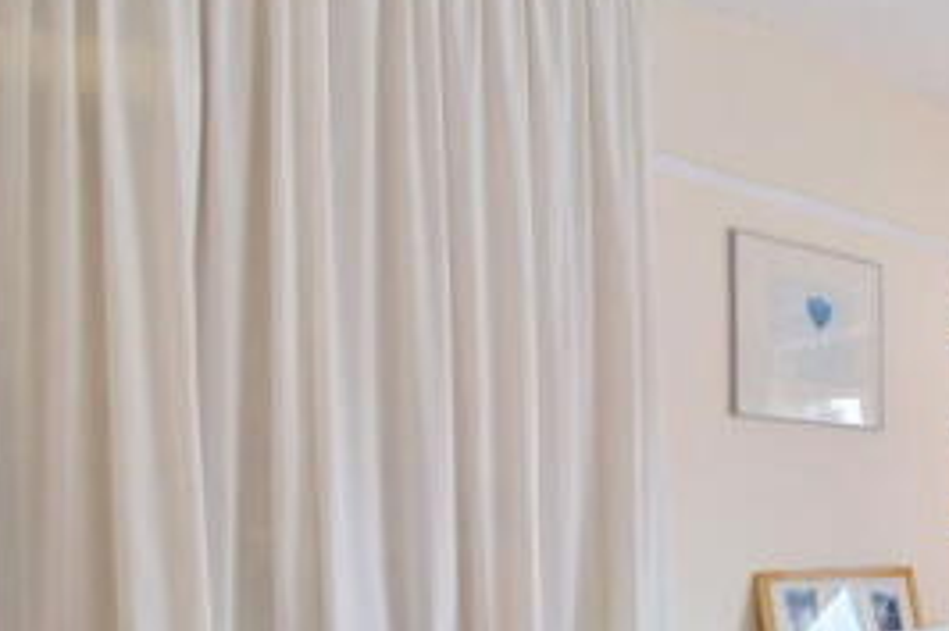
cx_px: 1060
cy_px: 529
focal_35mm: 37
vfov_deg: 34.5
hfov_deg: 40.9
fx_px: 975
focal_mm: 10
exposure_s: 1/125
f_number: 5.6
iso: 200
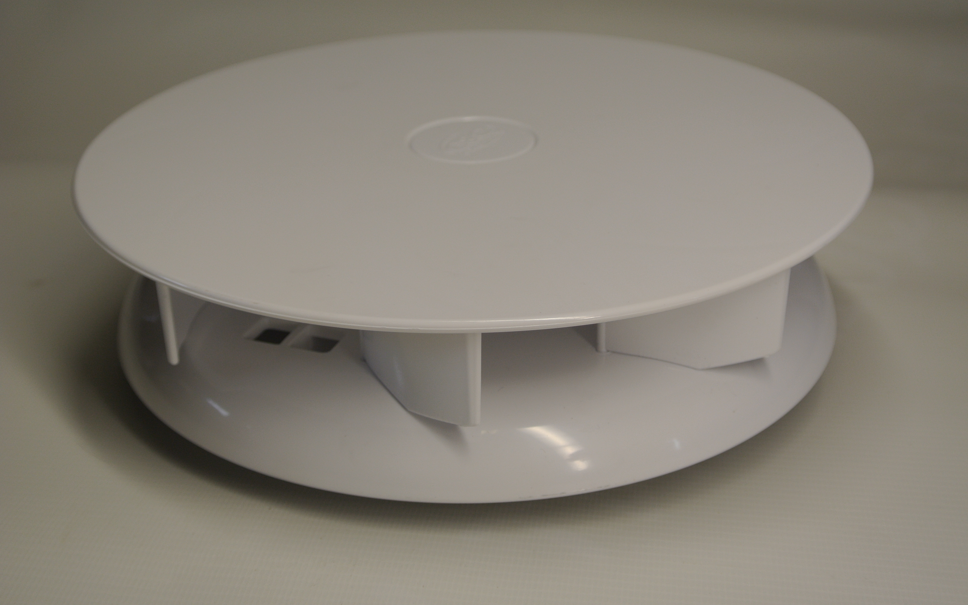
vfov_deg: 25.3
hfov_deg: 39.6
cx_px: 483
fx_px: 1346
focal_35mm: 51
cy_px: 325
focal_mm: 18.2
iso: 110
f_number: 4.5
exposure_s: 1/125
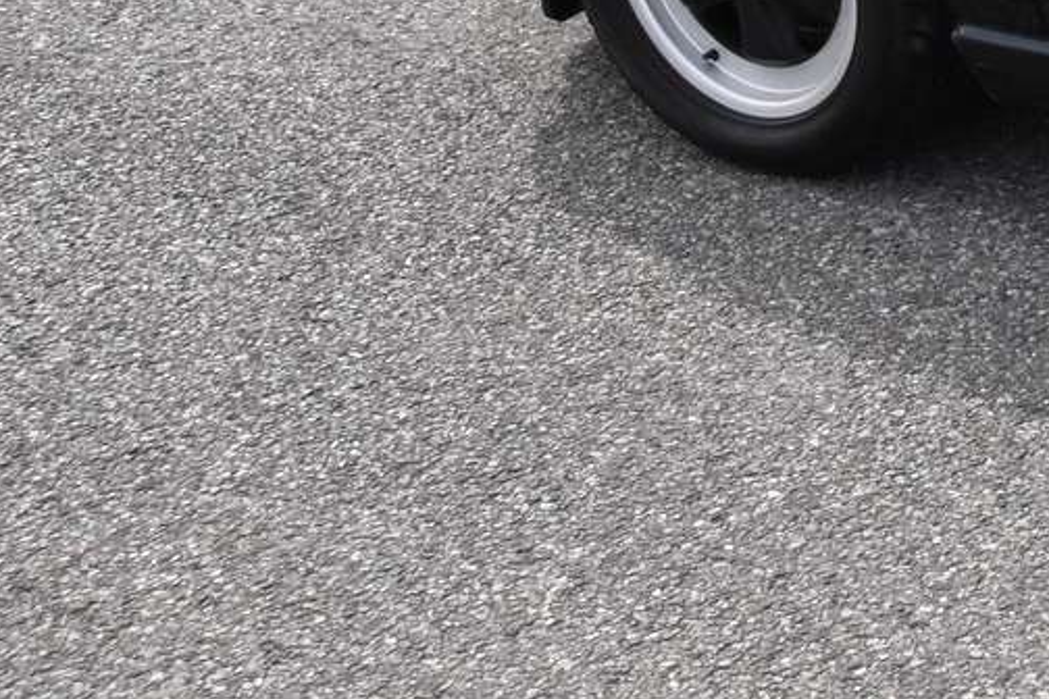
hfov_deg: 13.6
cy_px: -421
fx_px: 3817
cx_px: 2015
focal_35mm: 131
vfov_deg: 10.1
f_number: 14
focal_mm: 22
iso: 1600
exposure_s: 1/640
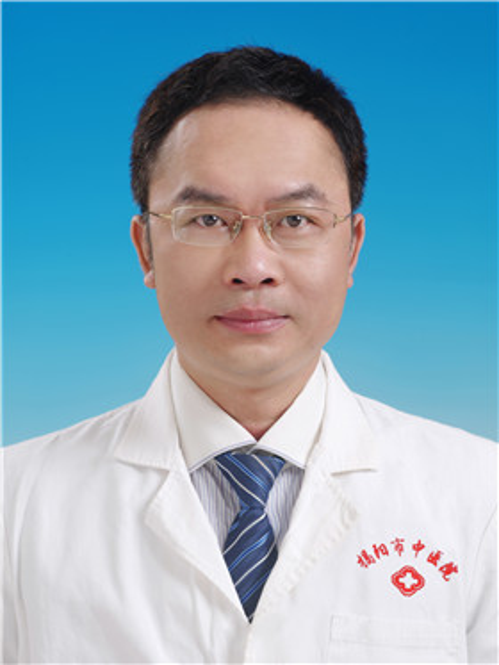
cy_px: 332
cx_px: 250
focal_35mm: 236
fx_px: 4533
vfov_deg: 8.4
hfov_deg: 6.3
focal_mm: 300
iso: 100
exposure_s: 1/60
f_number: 11
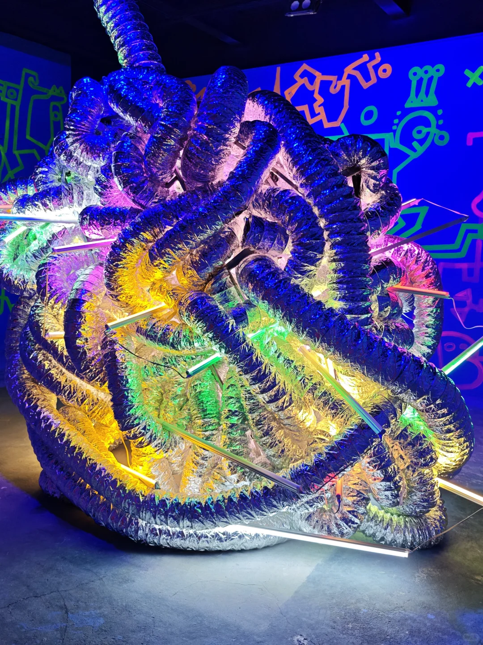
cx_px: 242
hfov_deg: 46.8
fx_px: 558
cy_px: 322
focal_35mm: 30
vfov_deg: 60.0
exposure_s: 1/100
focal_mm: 8.72
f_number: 1.63
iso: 50
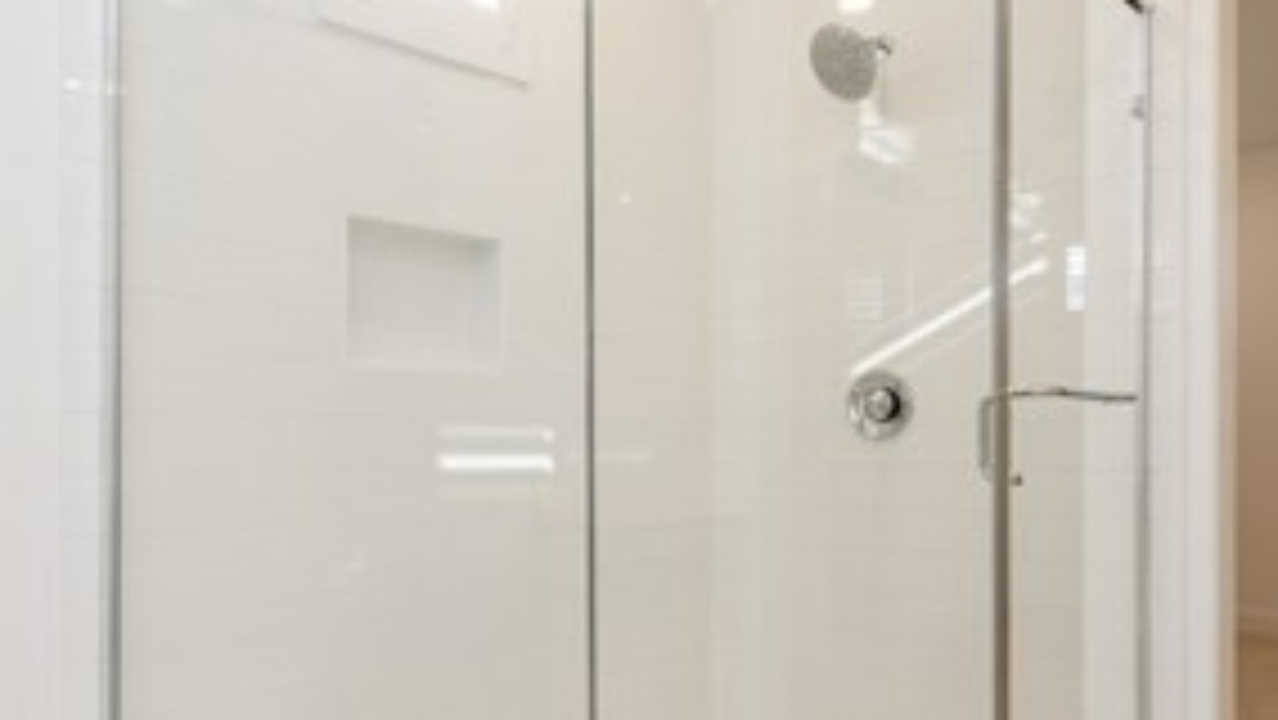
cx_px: 526
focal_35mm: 33
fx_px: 1119
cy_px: 477
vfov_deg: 35.3
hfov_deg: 59.1
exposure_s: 1/80
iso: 200
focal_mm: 14
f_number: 4.5
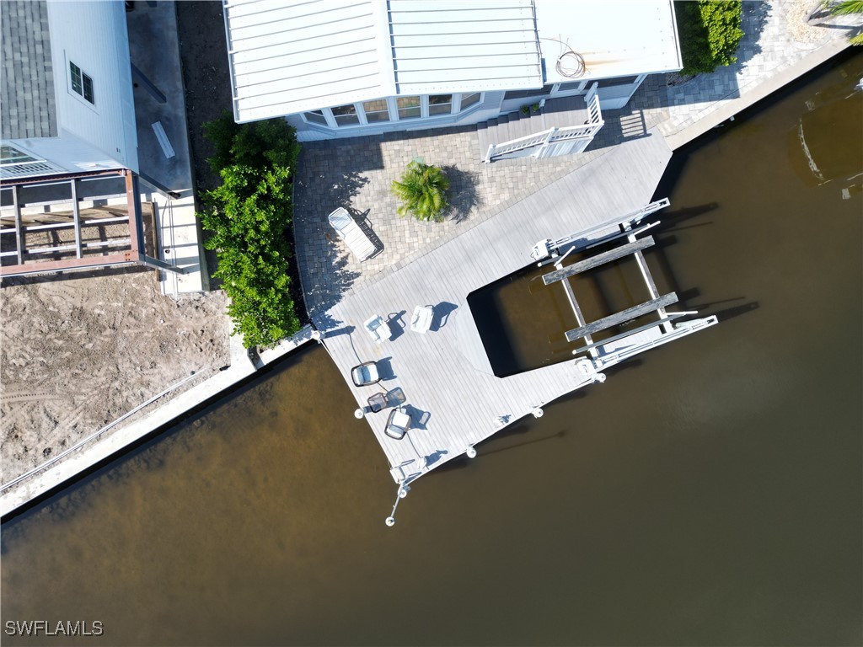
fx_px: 598
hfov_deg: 71.6
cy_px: 324
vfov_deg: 56.8
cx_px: 432
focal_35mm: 24
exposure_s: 1/2000
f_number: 1.7
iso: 100
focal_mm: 6.72
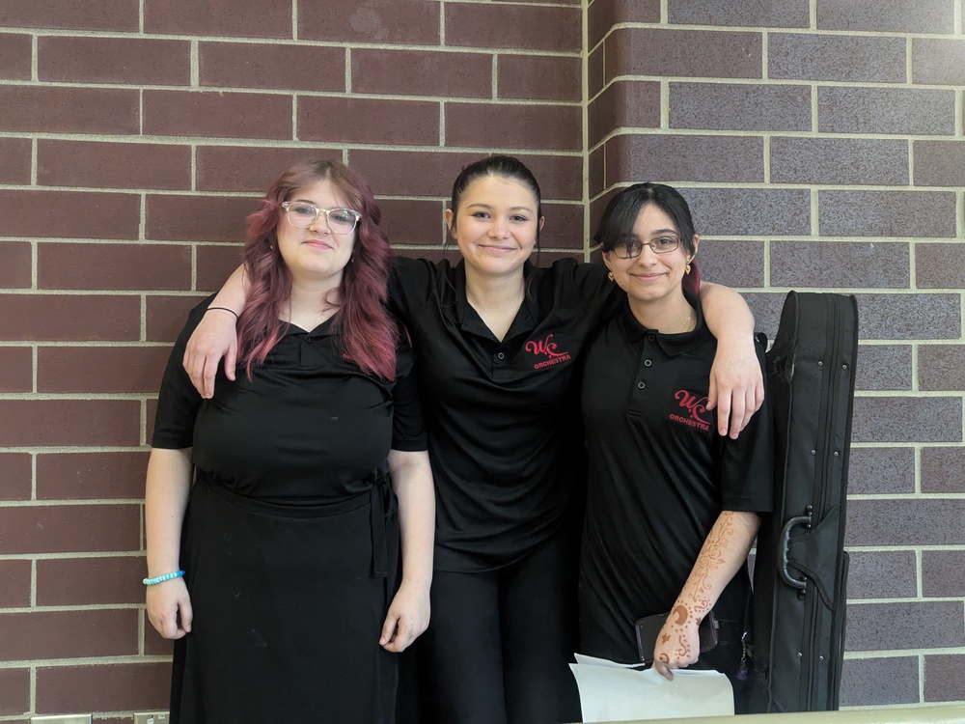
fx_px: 1338
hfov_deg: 39.7
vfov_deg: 30.3
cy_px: 362
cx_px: 482
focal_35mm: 48
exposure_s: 1/27.2
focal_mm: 6.81
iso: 518
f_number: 1.85
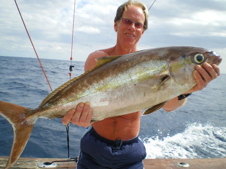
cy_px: 84
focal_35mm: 36
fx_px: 235
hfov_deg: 51.4
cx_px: 113
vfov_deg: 39.6
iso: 50
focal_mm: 6.3
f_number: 4.6
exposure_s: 1/320
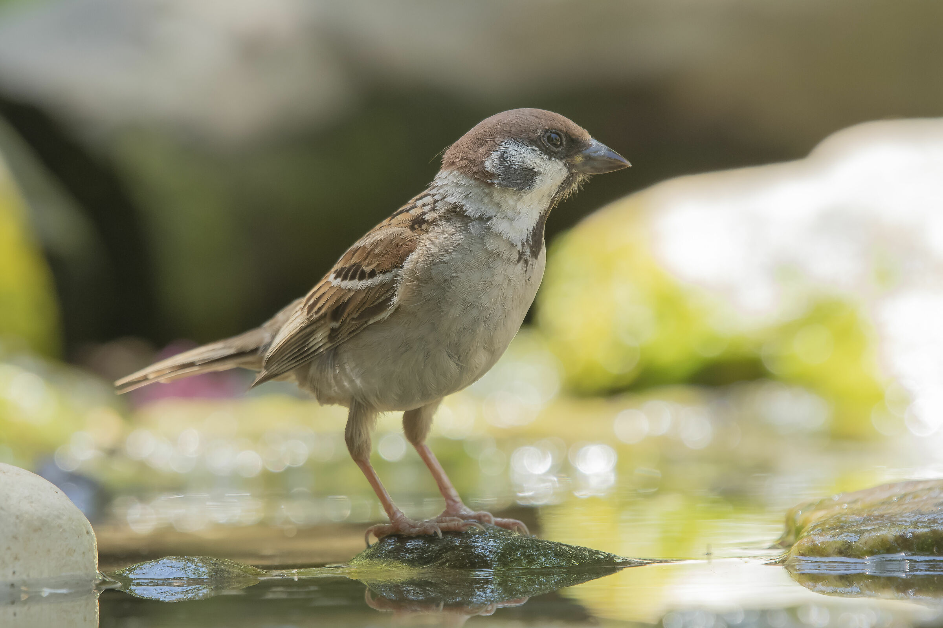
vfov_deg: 2.3
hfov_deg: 3.4
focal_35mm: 600
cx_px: 472
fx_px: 15715
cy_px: 314
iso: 640
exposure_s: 1/180
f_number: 8
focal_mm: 400
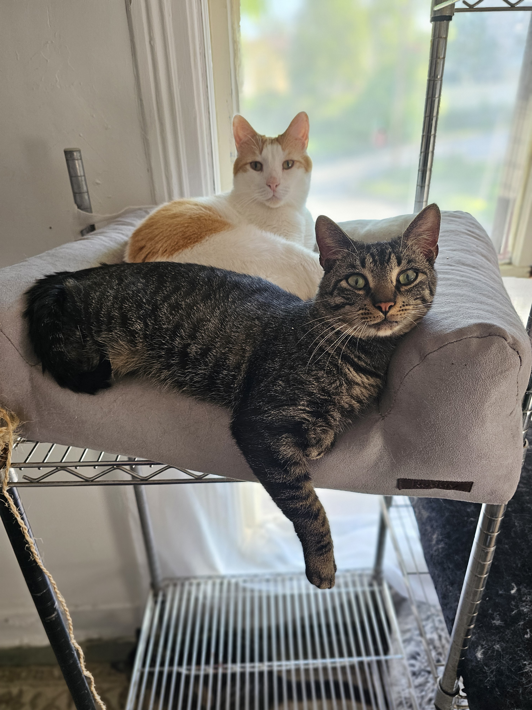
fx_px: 471
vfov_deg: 73.9
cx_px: 266
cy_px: 355
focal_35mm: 23
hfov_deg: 58.9
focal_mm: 6.3
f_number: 1.7
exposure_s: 1/207
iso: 250
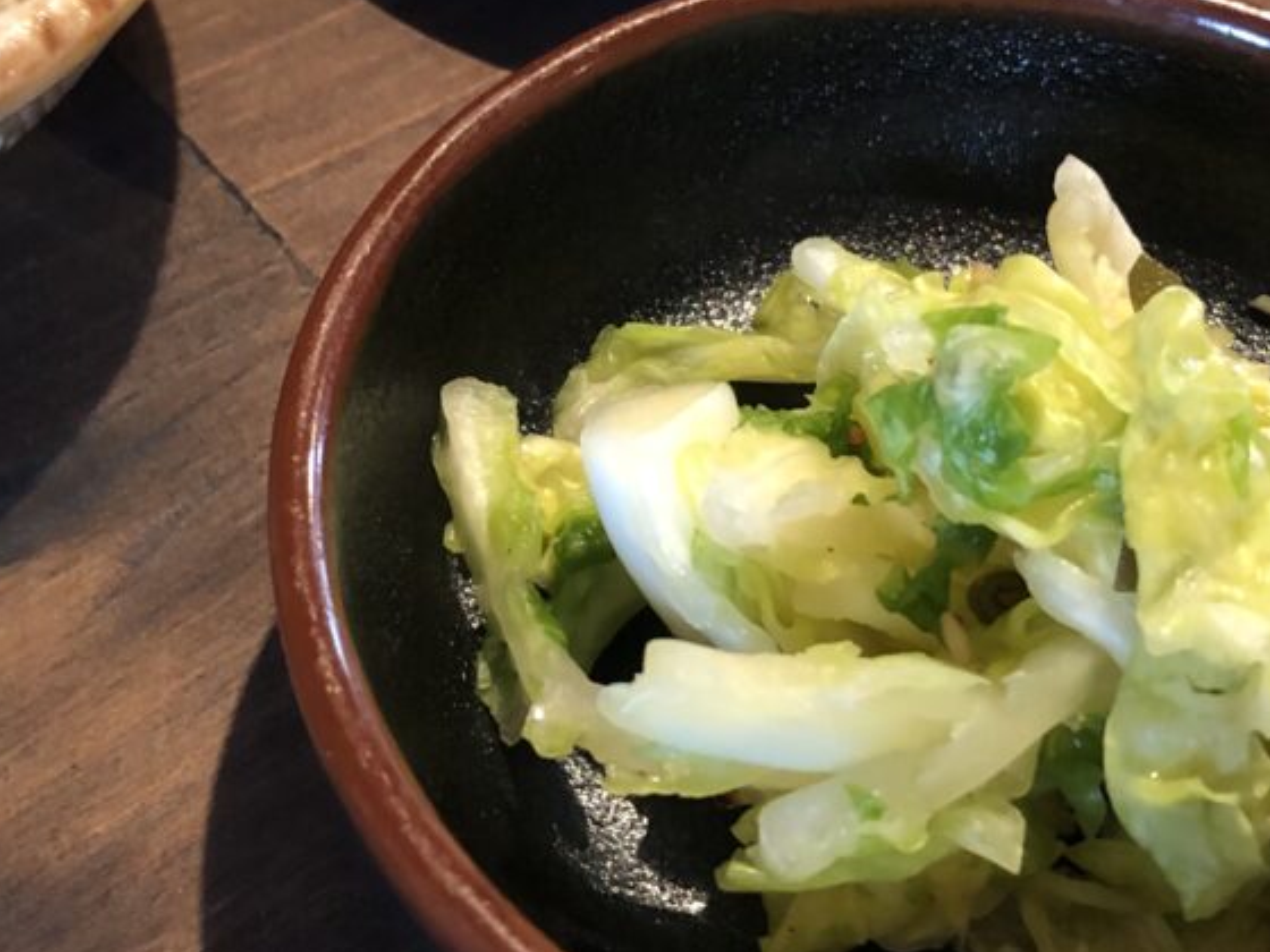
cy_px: 131
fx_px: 2348
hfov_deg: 30.1
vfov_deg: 22.5
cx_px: 472
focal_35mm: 64
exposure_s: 1/17
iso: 80
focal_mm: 4
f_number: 1.8
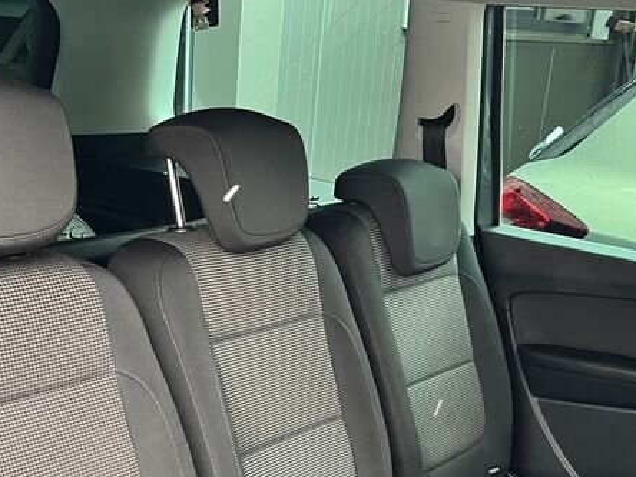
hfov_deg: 32.0
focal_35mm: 60
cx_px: 232
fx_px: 1102
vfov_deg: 23.5
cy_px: 470
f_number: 1.6
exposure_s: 1/60
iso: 320
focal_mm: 5.1
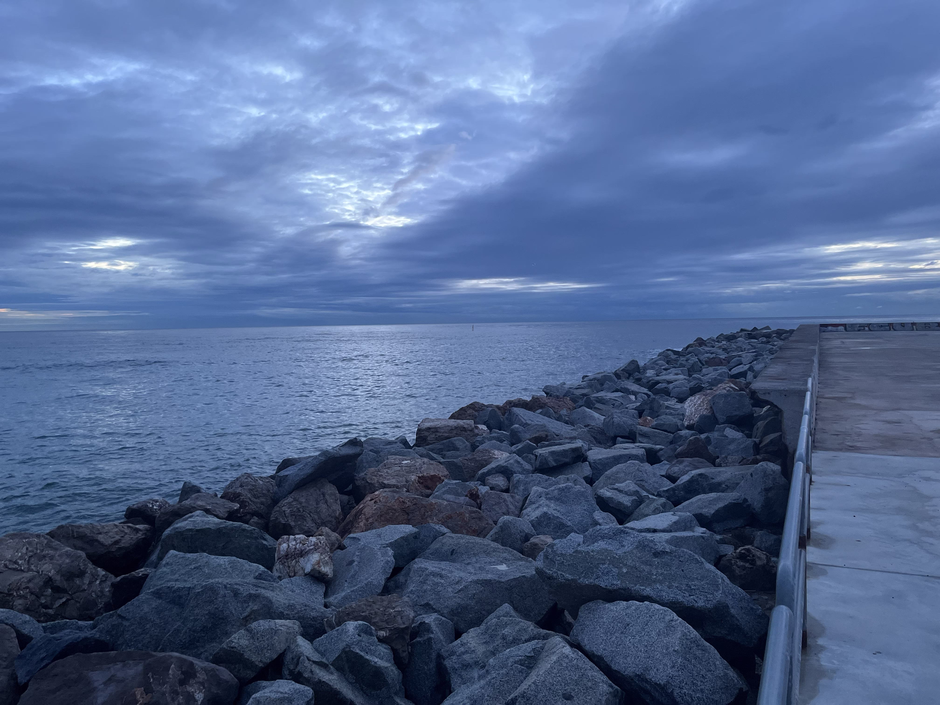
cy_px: 352
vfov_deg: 53.1
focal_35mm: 26
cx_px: 470
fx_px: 706
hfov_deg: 67.3
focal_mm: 5.1
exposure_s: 1/60
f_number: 1.6
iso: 320
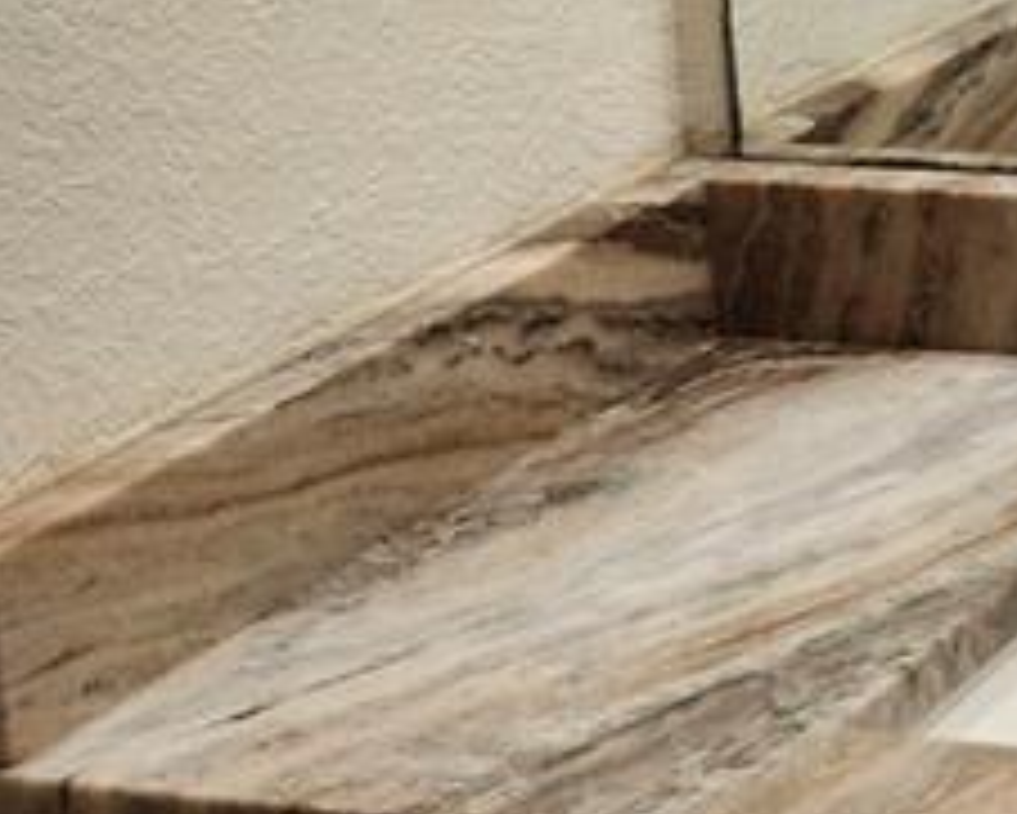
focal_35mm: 119
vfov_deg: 12.5
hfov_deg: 14.2
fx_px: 3583
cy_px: -265
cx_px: 1868
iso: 100
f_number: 1.8
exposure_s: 1/120
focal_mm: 5.54
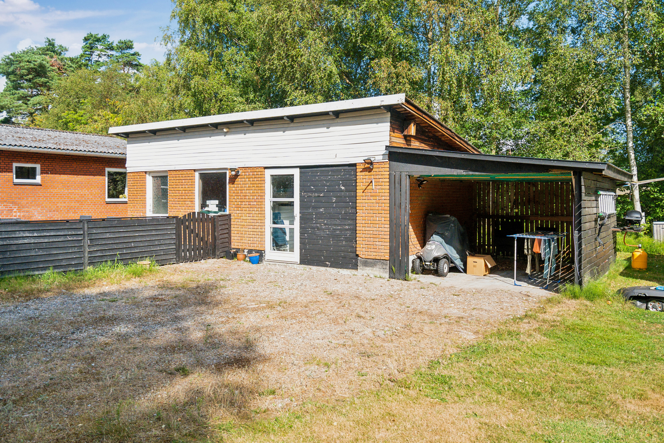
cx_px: 332
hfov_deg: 65.5
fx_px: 516
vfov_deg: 46.4
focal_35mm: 28
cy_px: 222
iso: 2000
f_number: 5
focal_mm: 28
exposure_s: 1/5000
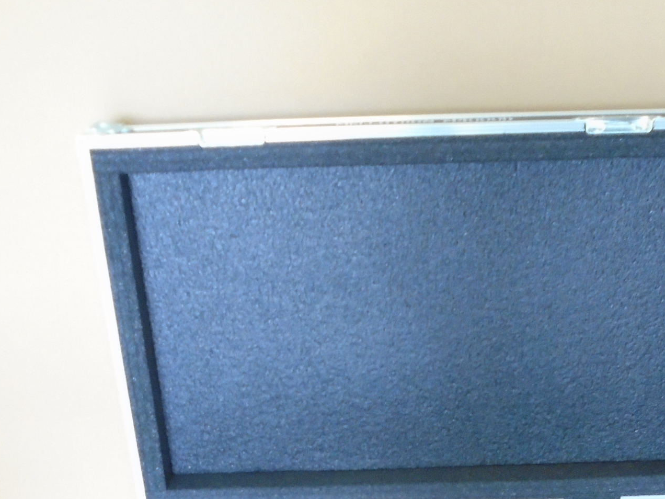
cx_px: 403
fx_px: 1018
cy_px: 506
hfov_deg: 36.0
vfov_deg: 26.0
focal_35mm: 53
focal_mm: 4.6
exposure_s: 1/13
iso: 400
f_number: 3.2
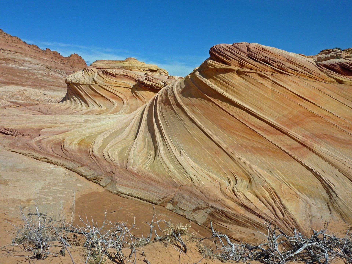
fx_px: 305
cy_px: 132
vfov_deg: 46.8
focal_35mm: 30
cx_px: 176
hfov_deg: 60.0
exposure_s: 1/1000
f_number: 5.6
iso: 80
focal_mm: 5
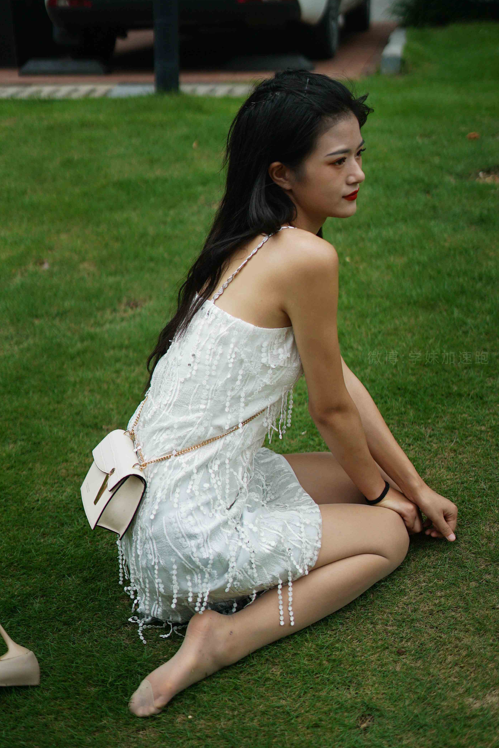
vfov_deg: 38.9
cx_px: 245
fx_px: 1059
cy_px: 368
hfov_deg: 26.5
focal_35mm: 51
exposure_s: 1/8000
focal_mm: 50
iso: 250
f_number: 1.8
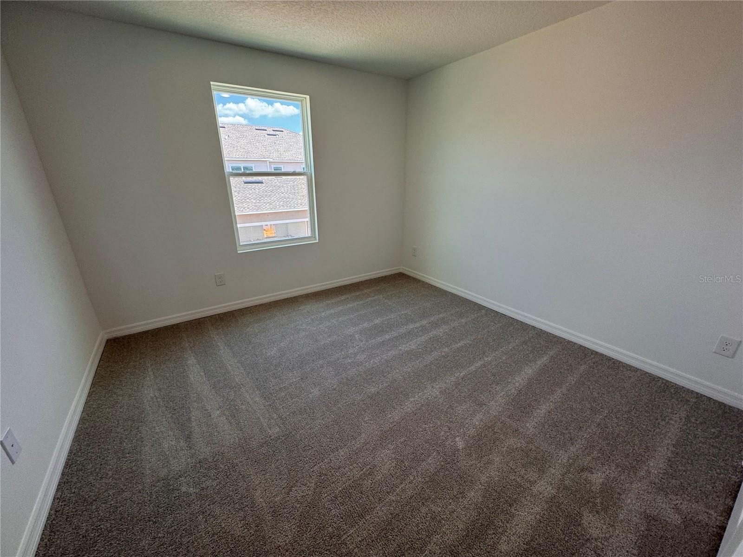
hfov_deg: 102.1
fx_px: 300
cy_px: 278
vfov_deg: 85.7
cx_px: 372
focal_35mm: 14
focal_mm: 2.22
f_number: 2.2
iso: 64
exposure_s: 1/120
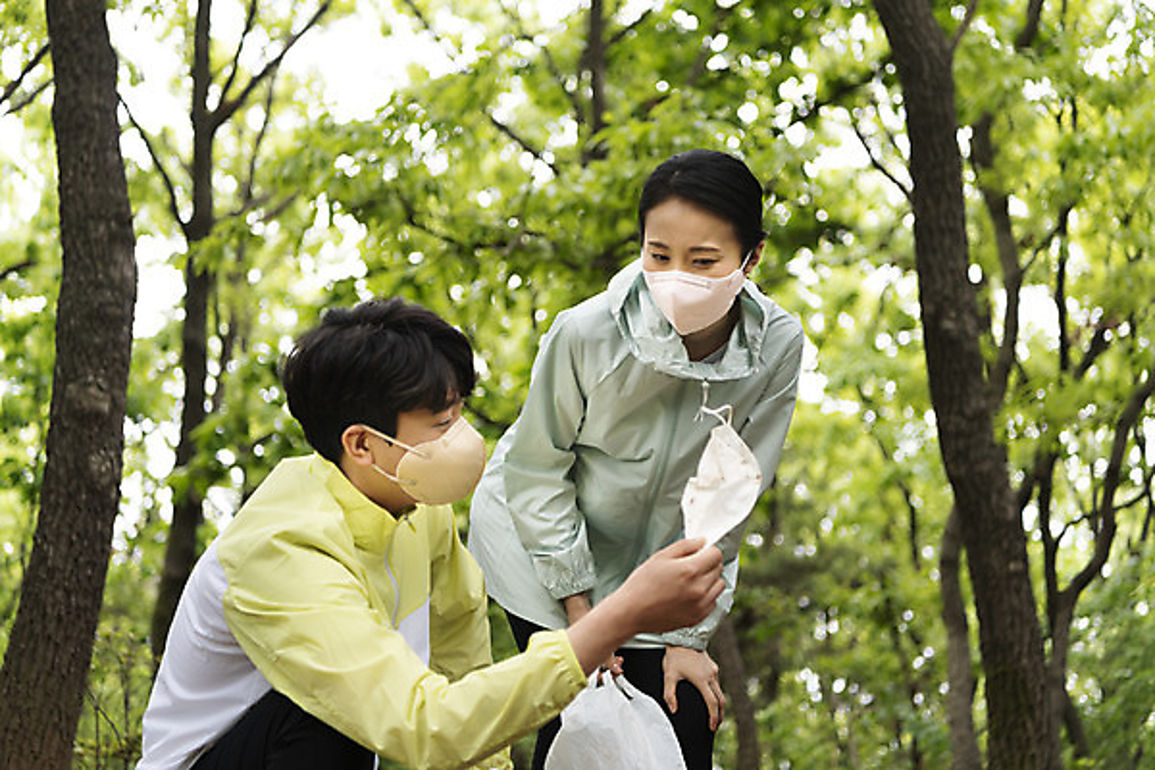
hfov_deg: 36.2
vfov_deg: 24.6
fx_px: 1764
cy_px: 385
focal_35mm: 55
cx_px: 578
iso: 200
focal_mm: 55
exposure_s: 1/125
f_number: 2.8
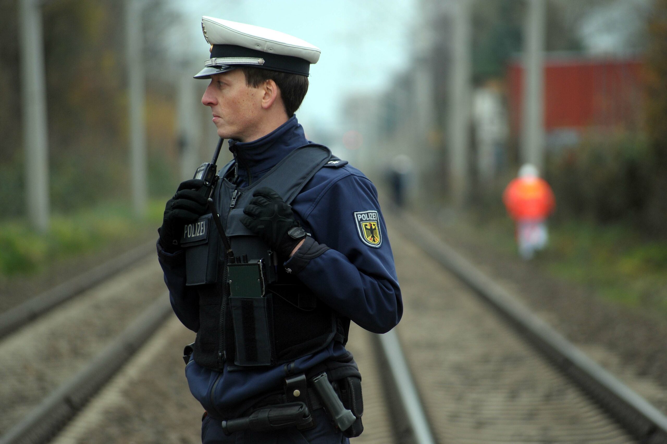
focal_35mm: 270
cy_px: 222
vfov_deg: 5.1
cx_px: 334
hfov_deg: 7.6
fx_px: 4999
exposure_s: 1/250
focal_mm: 270
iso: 800
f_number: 5.6
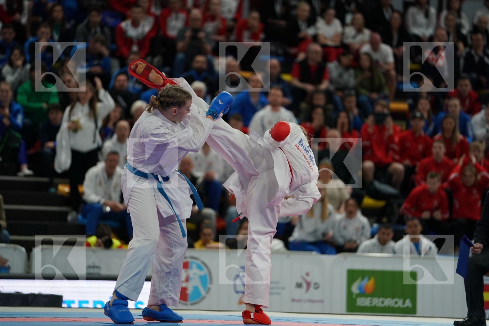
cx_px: 244
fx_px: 2608
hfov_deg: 10.7
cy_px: 163
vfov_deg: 7.2
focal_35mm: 192
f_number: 2.8
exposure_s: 1/1000
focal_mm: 192
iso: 1600
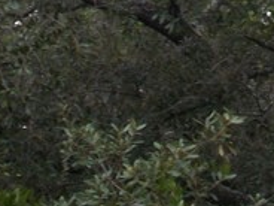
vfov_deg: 4.5
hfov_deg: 6.0
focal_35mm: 323
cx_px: 456
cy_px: -360
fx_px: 2557
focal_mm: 10.3
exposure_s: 1/100
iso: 80
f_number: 4.9
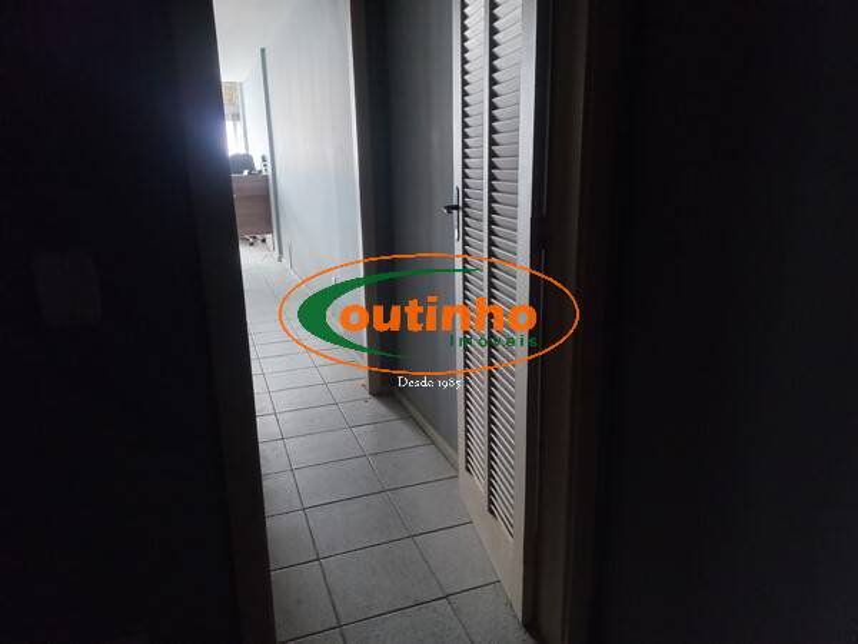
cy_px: 322
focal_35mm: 25
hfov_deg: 69.4
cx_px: 429
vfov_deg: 54.9
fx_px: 620
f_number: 1.8
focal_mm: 4.6
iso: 1000
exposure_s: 1/24
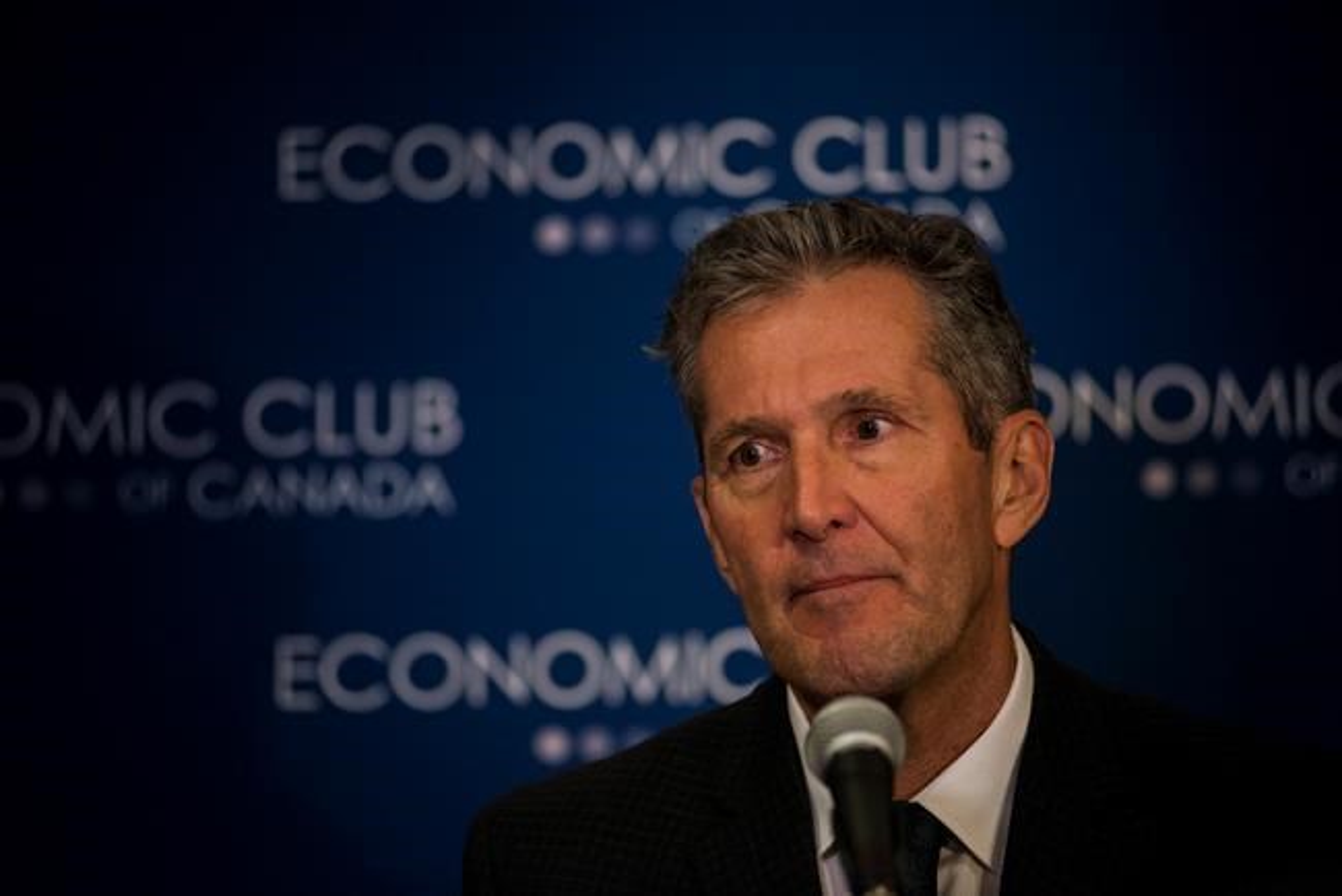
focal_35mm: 155
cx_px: 671
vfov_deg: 8.9
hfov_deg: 13.2
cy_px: 448
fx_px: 5780
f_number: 3.2
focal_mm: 155
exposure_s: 1/320
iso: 2000
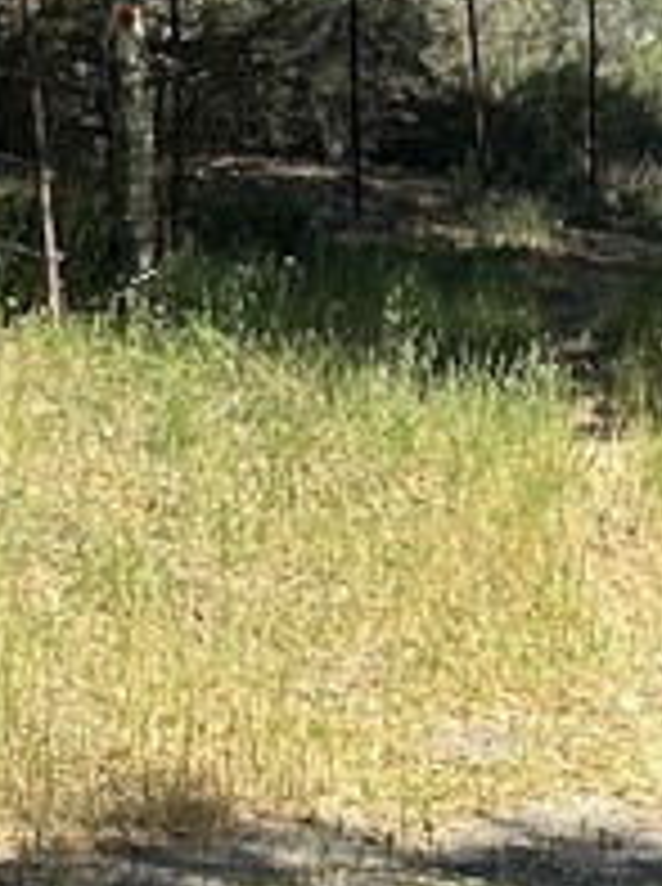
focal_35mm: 125
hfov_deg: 11.3
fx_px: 3198
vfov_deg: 15.6
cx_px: -338
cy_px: 76
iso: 80
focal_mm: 6.86
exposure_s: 1/1664
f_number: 1.78
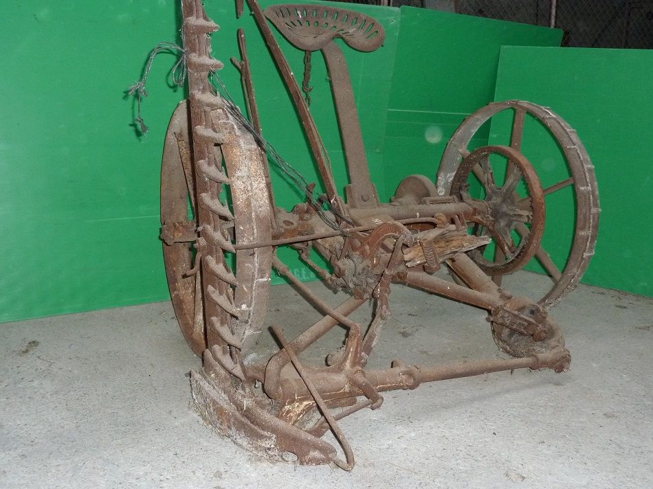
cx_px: 326
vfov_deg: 38.6
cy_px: 244
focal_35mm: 37
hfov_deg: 50.1
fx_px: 698
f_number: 3.6
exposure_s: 1/30
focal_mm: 6.1
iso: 320
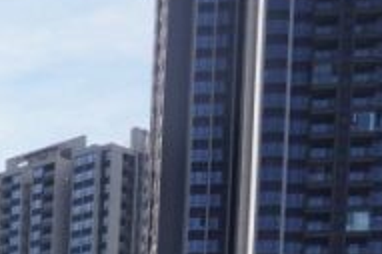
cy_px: 621
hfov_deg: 13.6
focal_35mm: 129
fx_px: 1368
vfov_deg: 9.4
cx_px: -386
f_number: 8
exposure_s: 1/200
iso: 100
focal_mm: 16
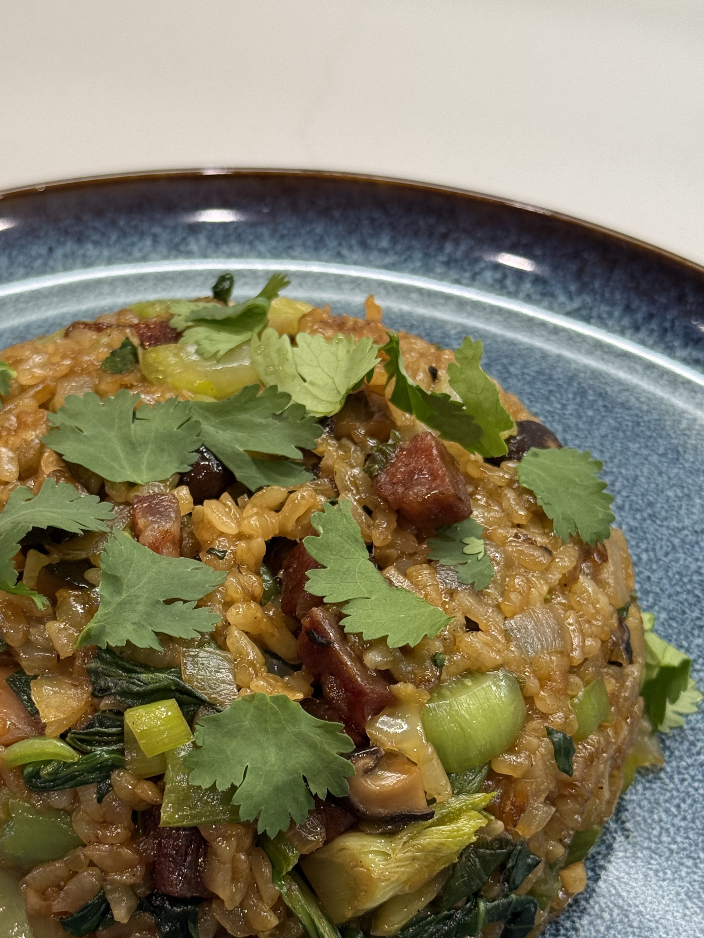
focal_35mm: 68
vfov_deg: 28.5
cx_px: 211
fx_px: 1844
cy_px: 520
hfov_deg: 21.5
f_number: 1.78
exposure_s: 1/120
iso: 160
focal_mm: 6.76
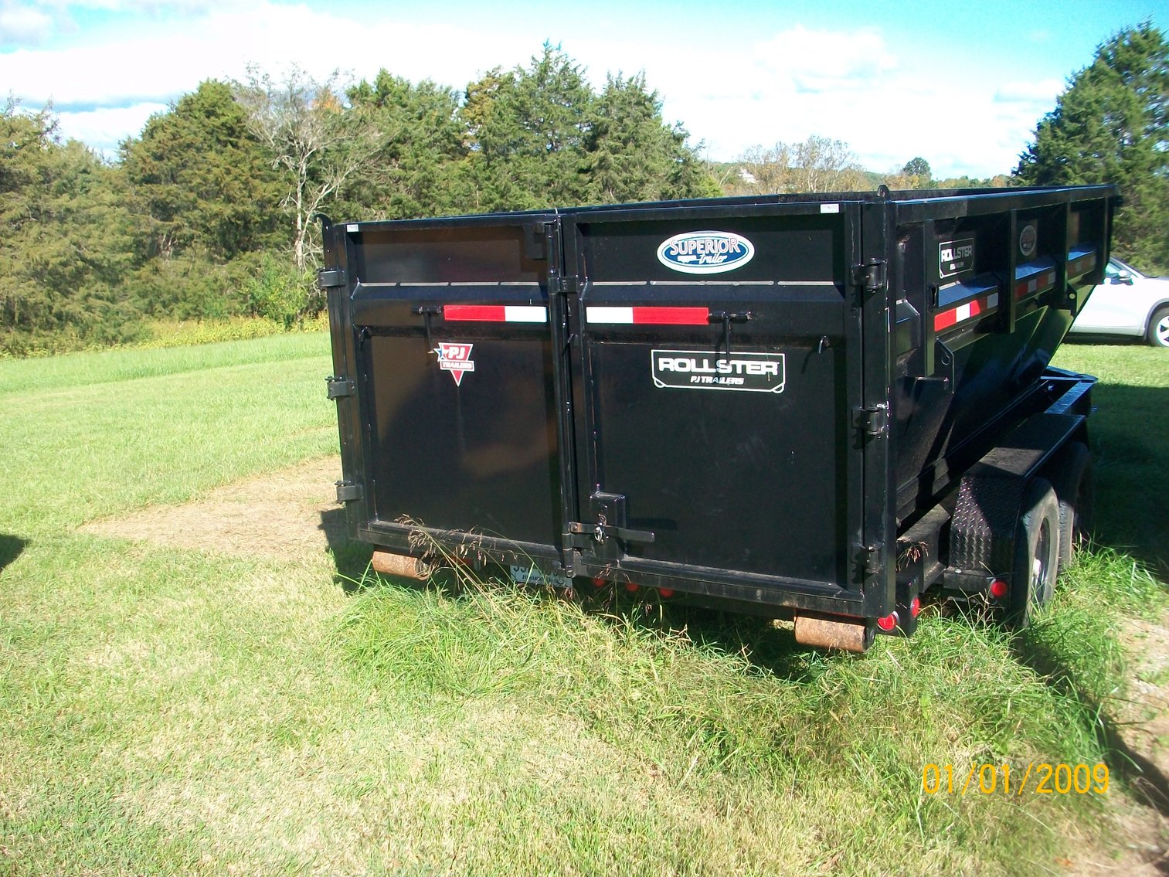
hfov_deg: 54.0
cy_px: 438
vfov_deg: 41.8
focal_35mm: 34
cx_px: 584
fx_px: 1148
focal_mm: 5.7
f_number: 2.8
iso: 80
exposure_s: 1/500
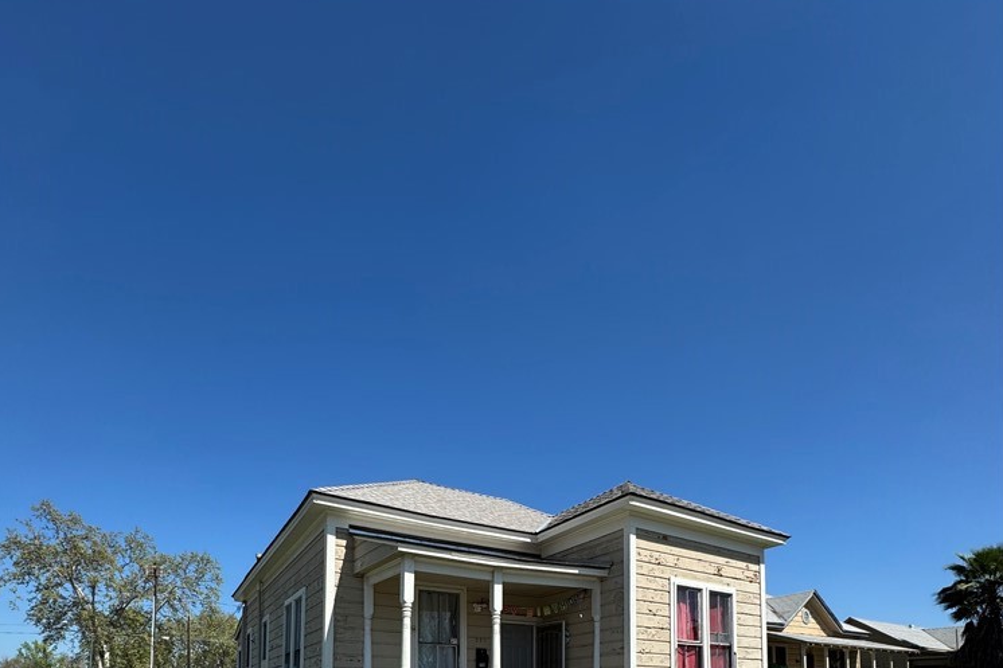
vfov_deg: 50.1
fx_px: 557
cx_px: 491
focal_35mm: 20
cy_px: 669
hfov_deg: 84.0
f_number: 2.2
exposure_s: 1/2494
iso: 40
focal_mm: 2.22
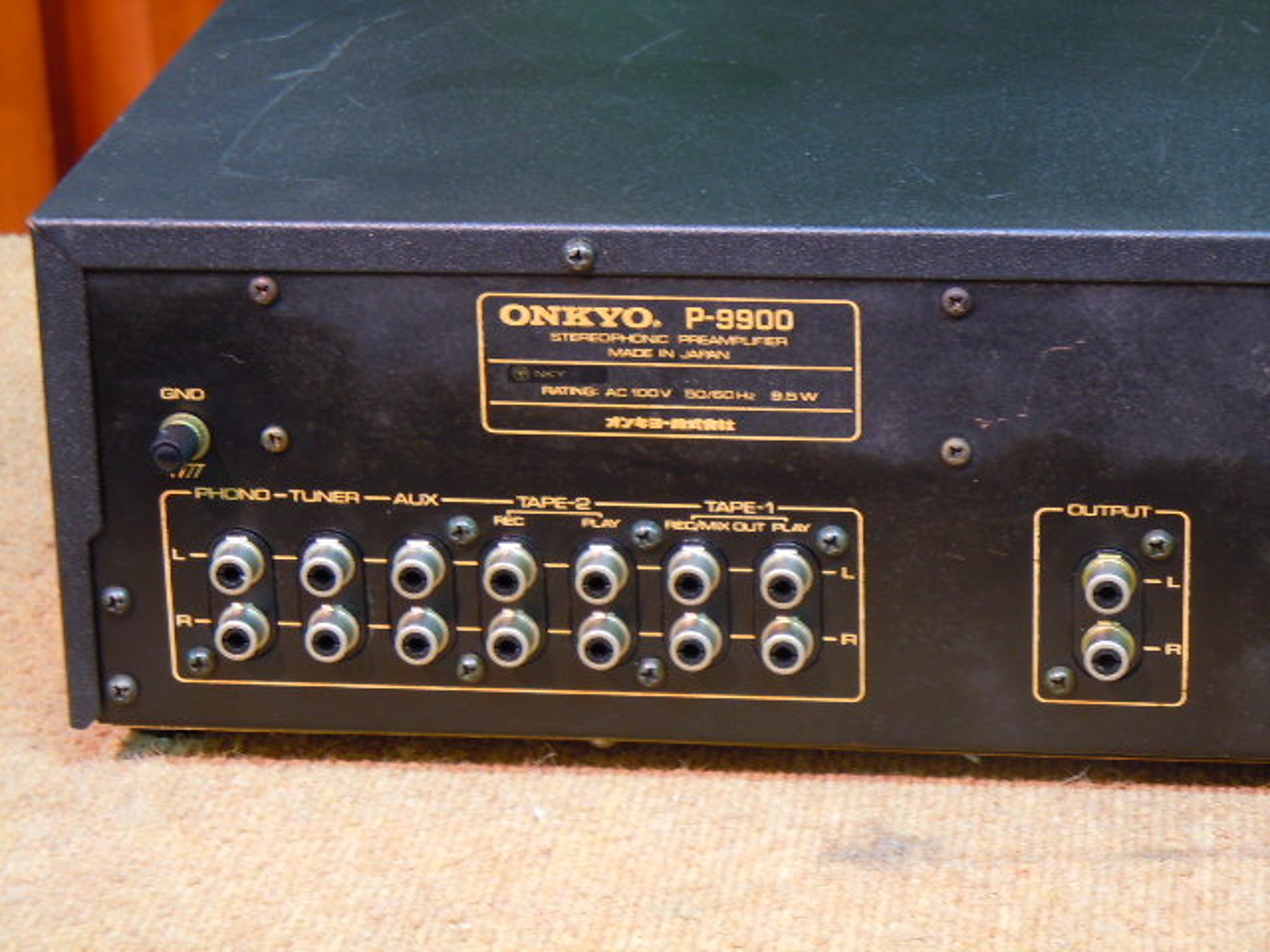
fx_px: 4256
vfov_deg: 12.8
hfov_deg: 17.0
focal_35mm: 116
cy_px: 476
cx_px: 635
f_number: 4.6
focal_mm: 20.9
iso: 100
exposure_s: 1
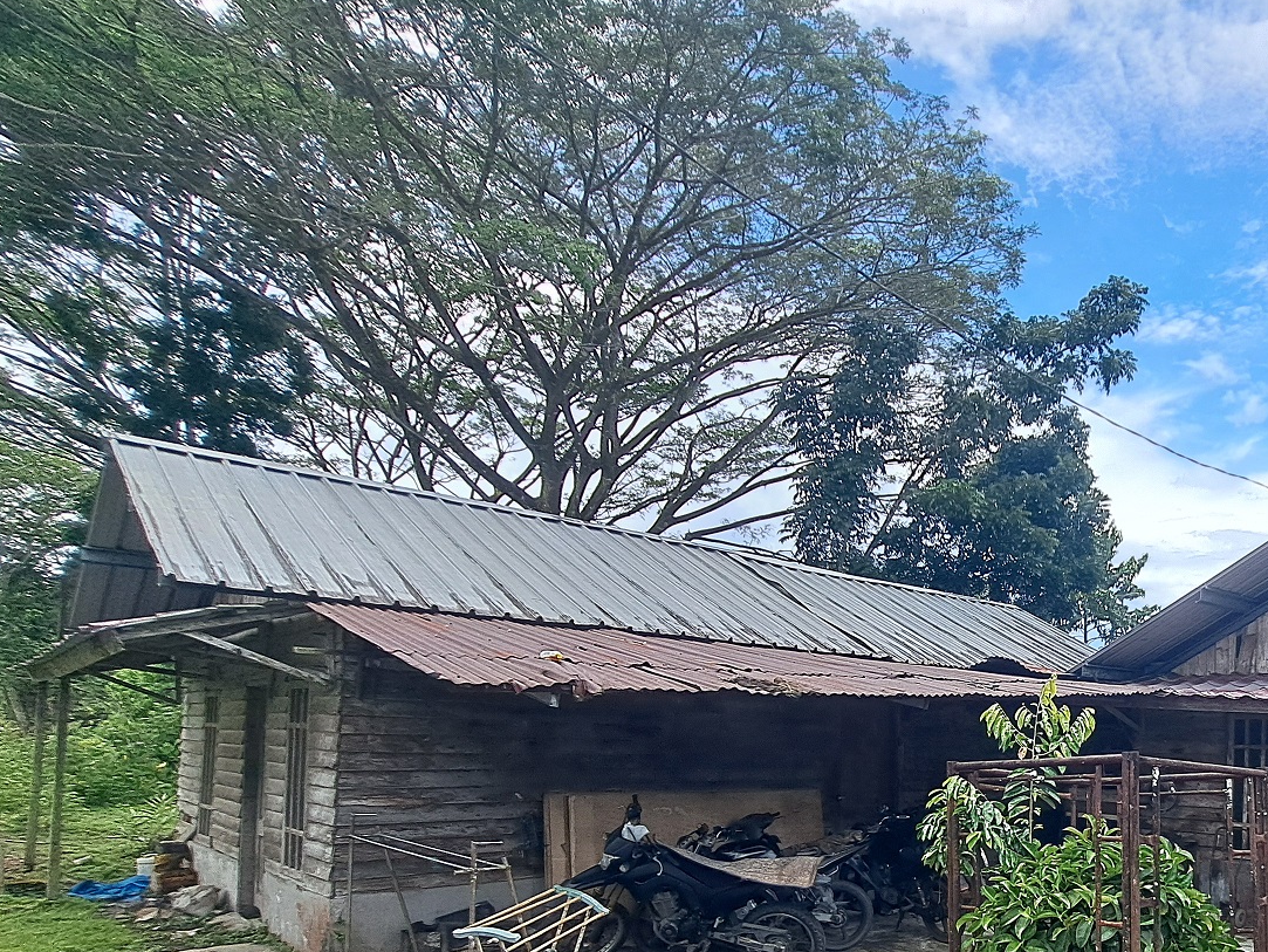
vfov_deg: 54.2
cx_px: 1088
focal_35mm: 24
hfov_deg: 62.6
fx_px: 879
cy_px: 715
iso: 50
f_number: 2.2
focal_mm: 1.74
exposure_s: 1/914
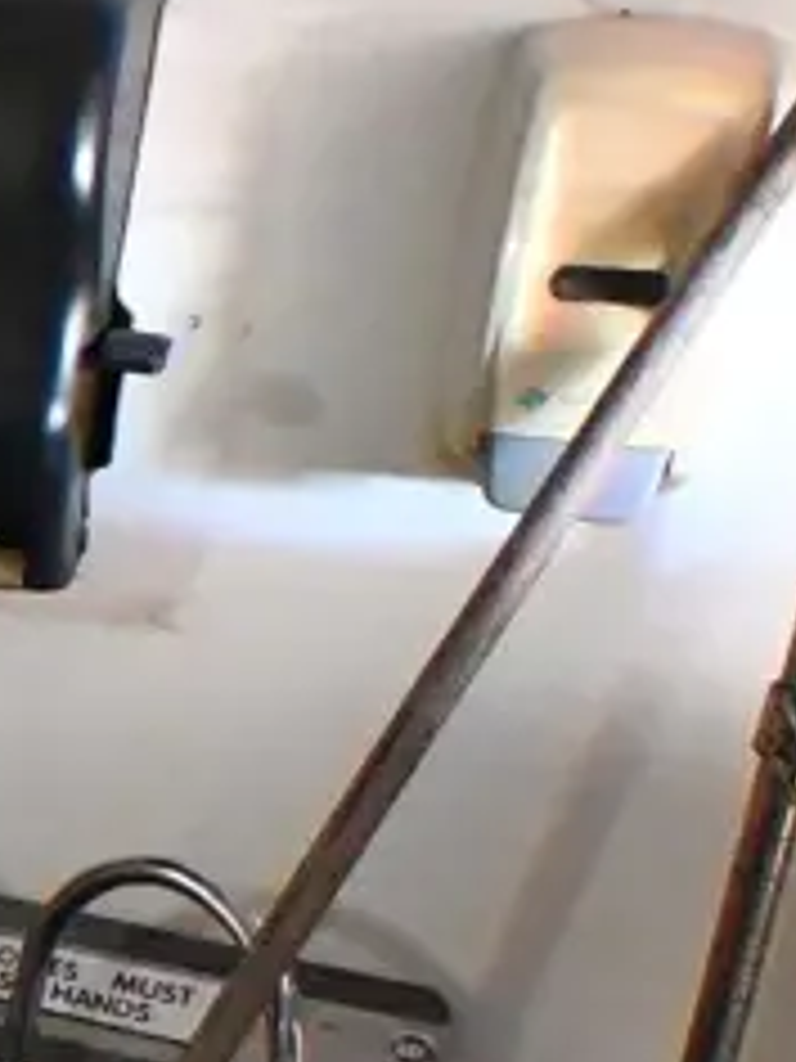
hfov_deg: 11.7
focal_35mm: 88
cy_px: 673
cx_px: -1399
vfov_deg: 22.2
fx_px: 2698
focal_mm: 12
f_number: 3.5
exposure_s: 1/60
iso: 11400
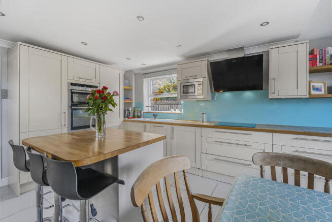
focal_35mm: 16
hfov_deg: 96.7
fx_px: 148
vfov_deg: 73.8
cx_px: 166
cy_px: 111
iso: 500
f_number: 8
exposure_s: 1/30
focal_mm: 16
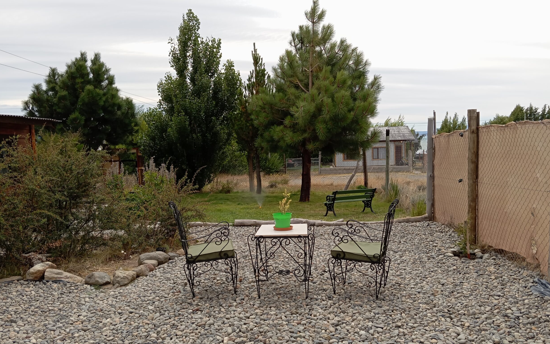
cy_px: 191
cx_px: 271
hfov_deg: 61.2
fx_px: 465
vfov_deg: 40.5
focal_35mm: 31
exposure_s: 1/720
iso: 55
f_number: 1.8
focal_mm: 4.22
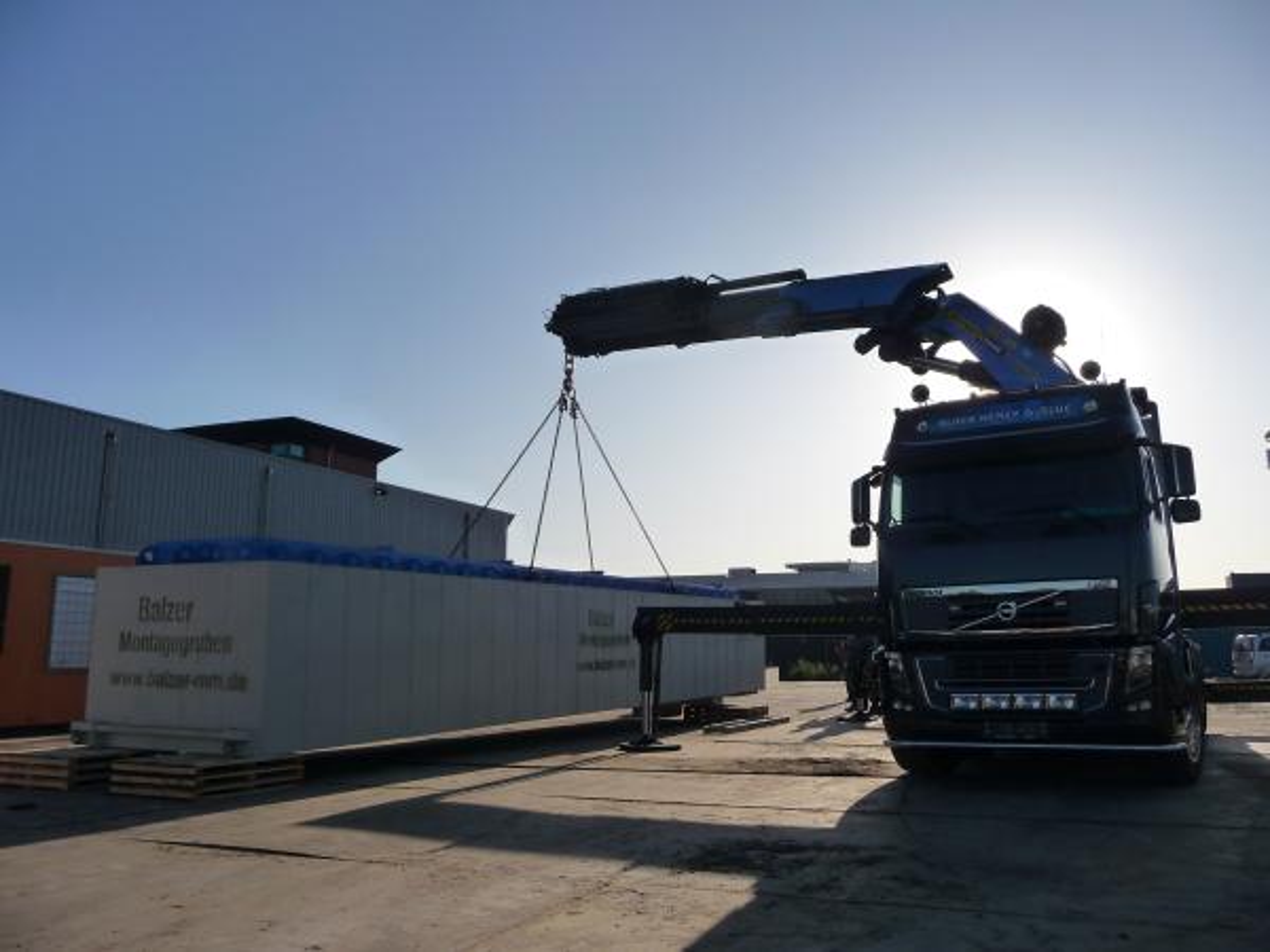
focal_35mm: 28
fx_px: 1027
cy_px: 476
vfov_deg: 49.7
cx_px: 635
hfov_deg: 63.4
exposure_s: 1/400
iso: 160
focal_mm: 4.7
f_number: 8
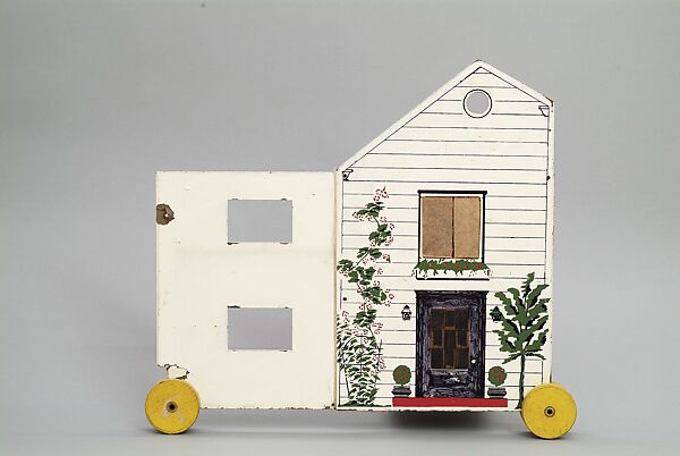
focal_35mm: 75
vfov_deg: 18.2
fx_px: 1419
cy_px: 228
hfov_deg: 27.0
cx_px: 340
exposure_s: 1/4
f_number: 8
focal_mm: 50
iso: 100
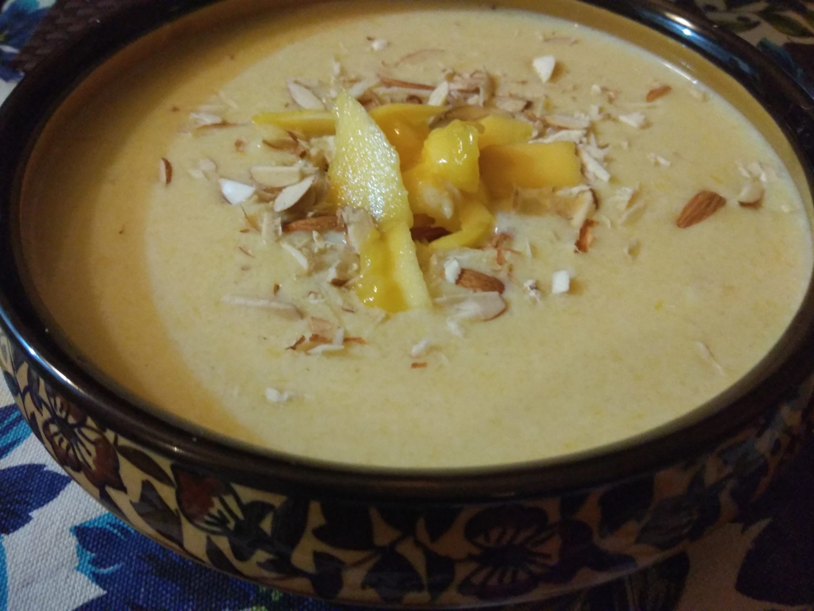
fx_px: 494
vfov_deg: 63.4
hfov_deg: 79.0
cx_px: 407
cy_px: 306
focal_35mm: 21
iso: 1250
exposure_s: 1/14
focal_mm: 3.57
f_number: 2
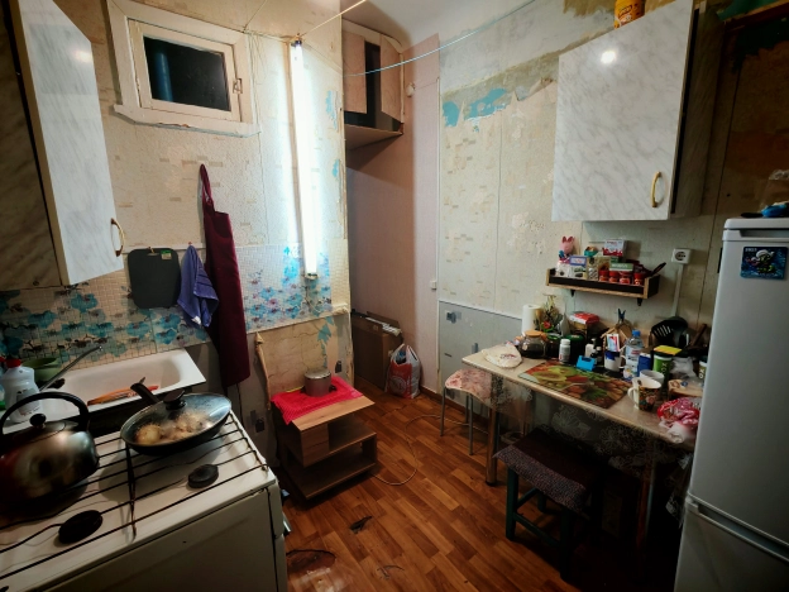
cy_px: 296
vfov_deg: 78.1
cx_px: 394
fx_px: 365
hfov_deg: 94.5
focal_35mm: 16
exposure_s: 1/33
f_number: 2.2
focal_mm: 1.96
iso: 100
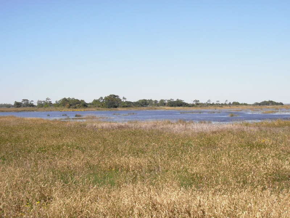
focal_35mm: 52
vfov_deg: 28.0
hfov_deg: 36.8
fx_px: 436
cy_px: 109
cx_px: 145
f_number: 7.4
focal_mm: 9.1
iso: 100
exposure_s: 1/200
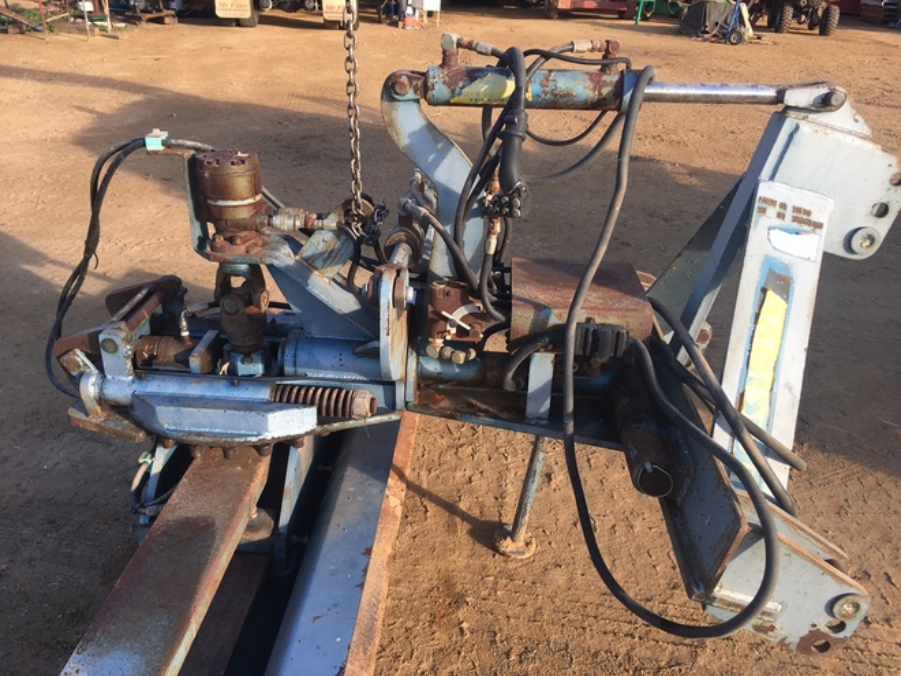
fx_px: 755
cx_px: 450
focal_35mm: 29
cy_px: 338
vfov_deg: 48.2
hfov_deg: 61.7
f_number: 2.2
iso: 25
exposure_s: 1/286
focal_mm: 4.15
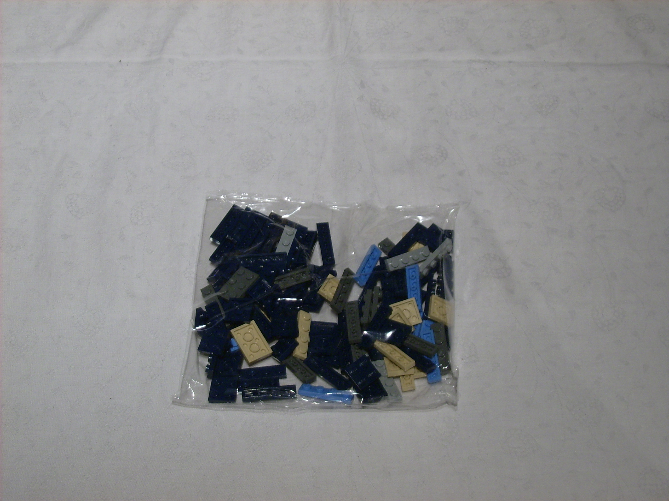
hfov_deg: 26.3
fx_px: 1430
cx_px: 334
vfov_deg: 19.9
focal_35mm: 74
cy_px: 250
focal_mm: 12.33
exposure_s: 1/7
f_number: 4
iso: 50
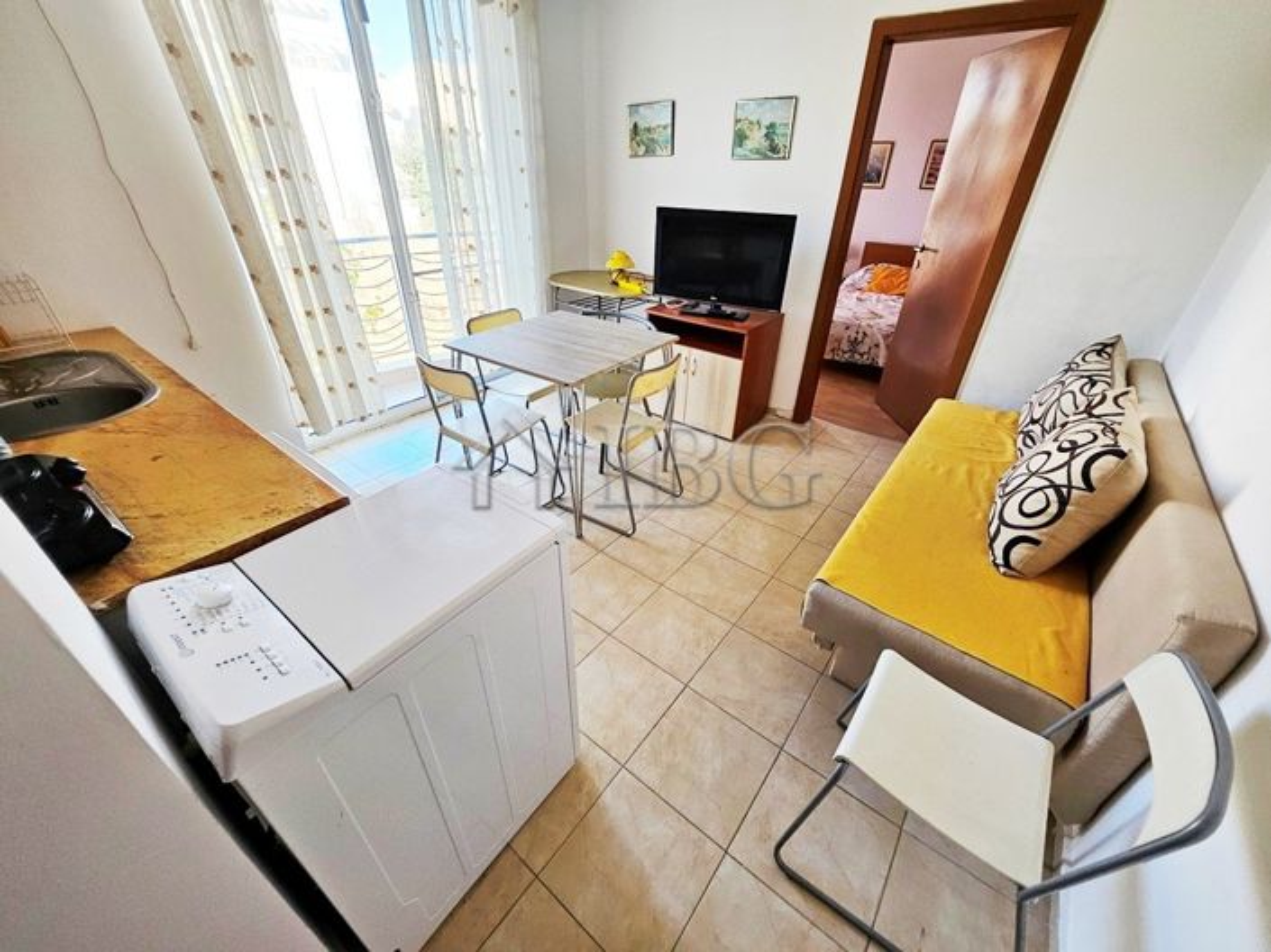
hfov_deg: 106.2
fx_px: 477
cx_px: 636
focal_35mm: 13
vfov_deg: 89.9
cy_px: 476
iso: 80
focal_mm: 1.7
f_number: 2.2
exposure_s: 1/50
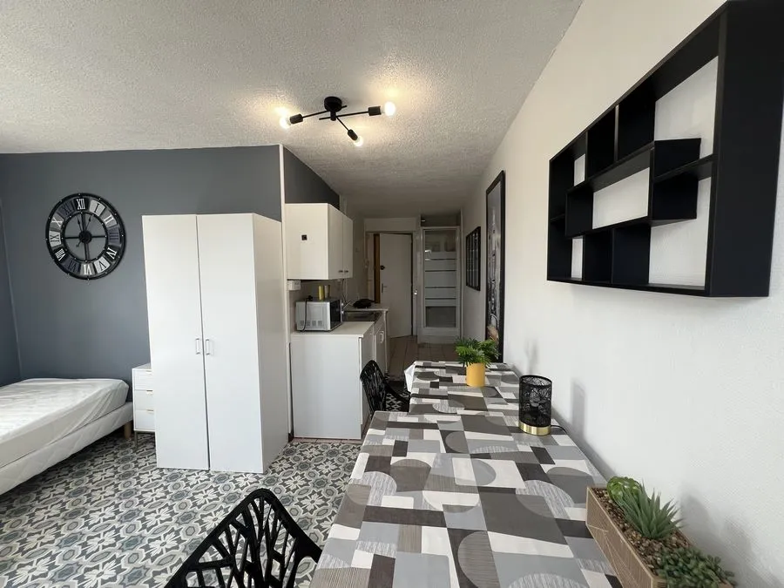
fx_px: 294
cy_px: 294
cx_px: 392
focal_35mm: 13
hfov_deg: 106.2
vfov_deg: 89.9
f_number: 1.8
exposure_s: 1/99
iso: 50
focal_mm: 1.57
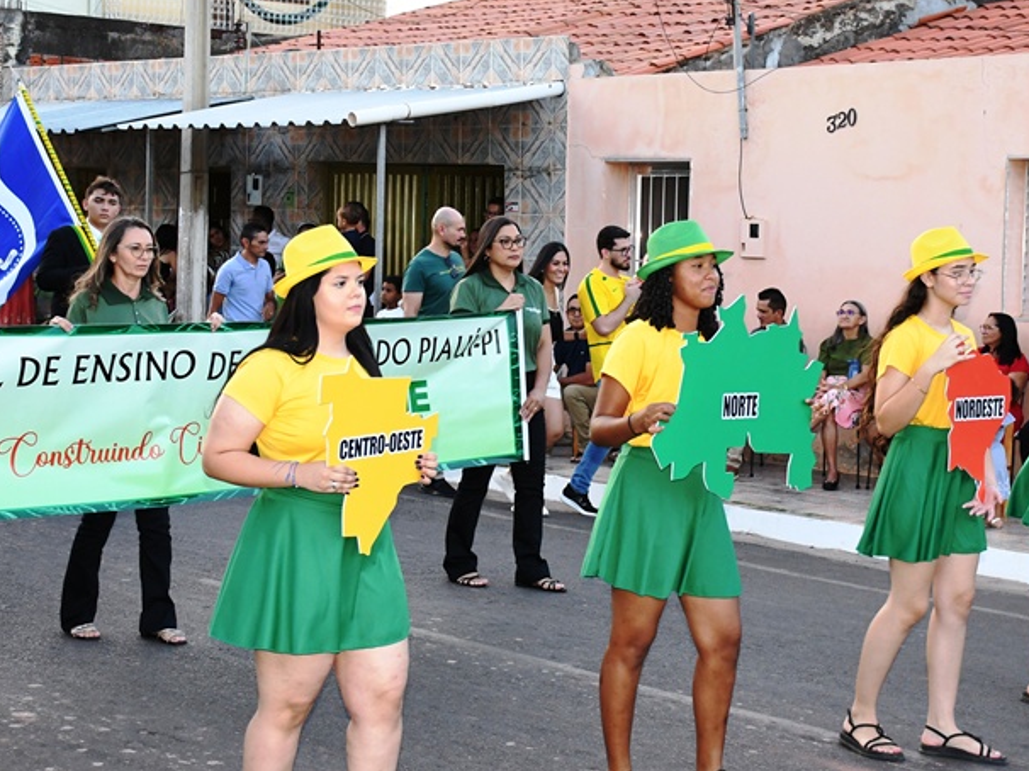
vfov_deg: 18.9
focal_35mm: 78
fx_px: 2318
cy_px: 320
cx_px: 533
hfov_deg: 25.0
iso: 1000
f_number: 5
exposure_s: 1/200
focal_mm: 32
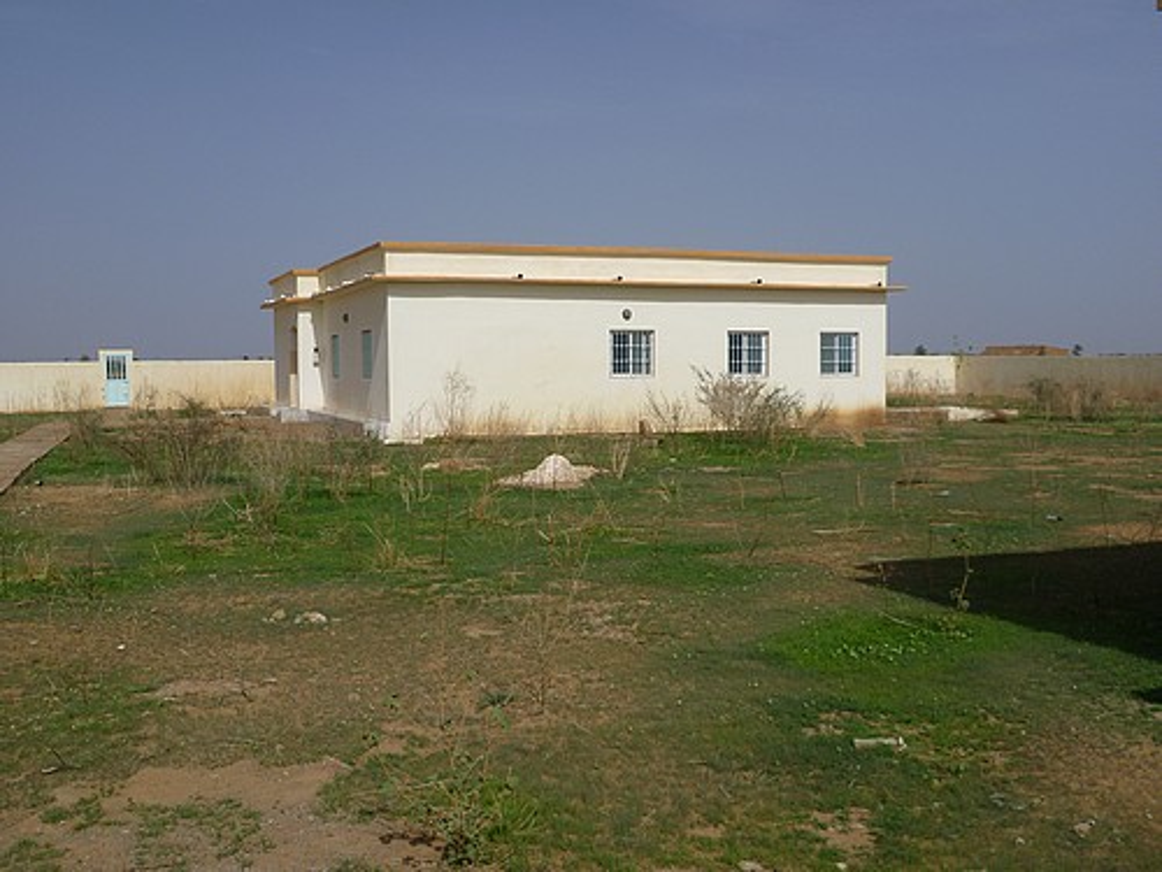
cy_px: 436
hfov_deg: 47.9
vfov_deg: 36.8
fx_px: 1309
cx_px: 581
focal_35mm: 39
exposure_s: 1/320
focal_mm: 7
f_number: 10
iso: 80
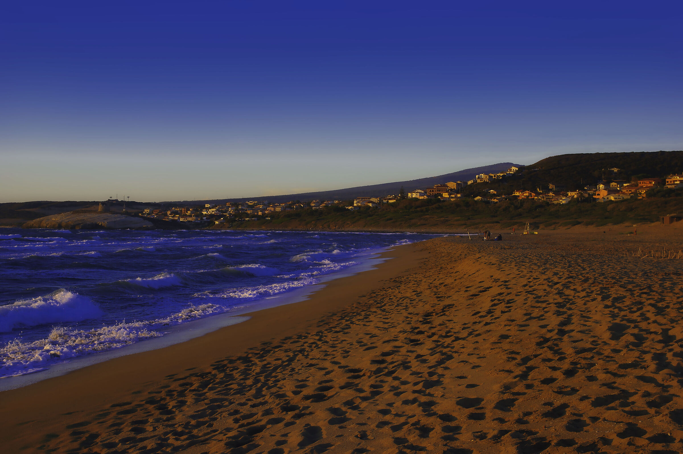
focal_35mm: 52
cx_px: 342
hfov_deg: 38.2
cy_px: 227
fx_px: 986
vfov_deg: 25.9
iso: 200
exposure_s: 1/250
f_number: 8
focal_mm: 35
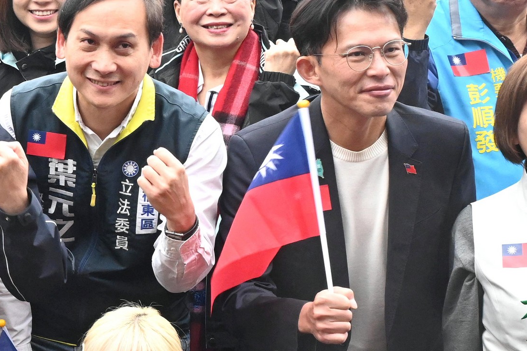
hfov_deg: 12.4
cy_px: 82
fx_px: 2269
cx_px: -334
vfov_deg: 8.8
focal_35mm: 155
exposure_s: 1/125
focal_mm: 38
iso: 1800
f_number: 8
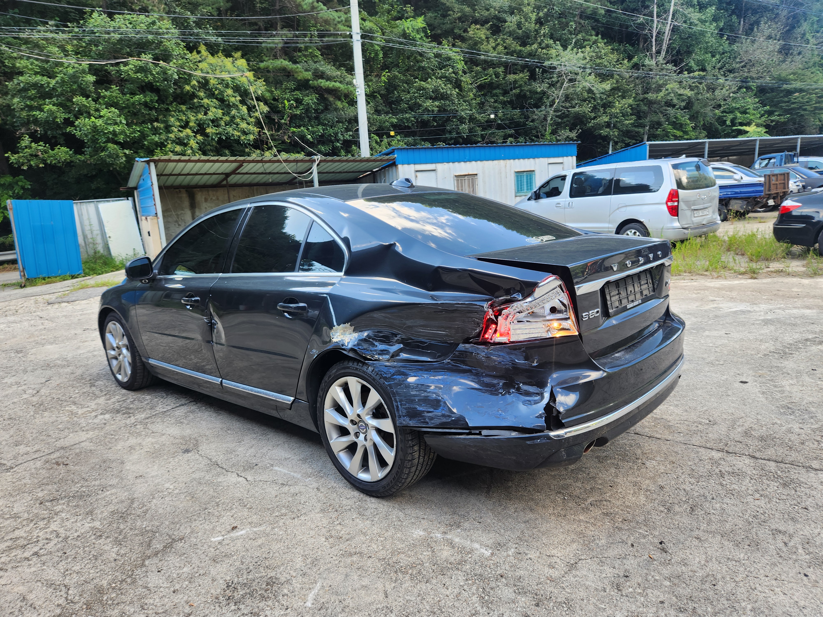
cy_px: 308
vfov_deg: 58.9
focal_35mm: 23
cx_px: 412
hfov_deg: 73.9
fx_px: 547
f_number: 1.8
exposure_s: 1/180
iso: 32
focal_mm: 5.4
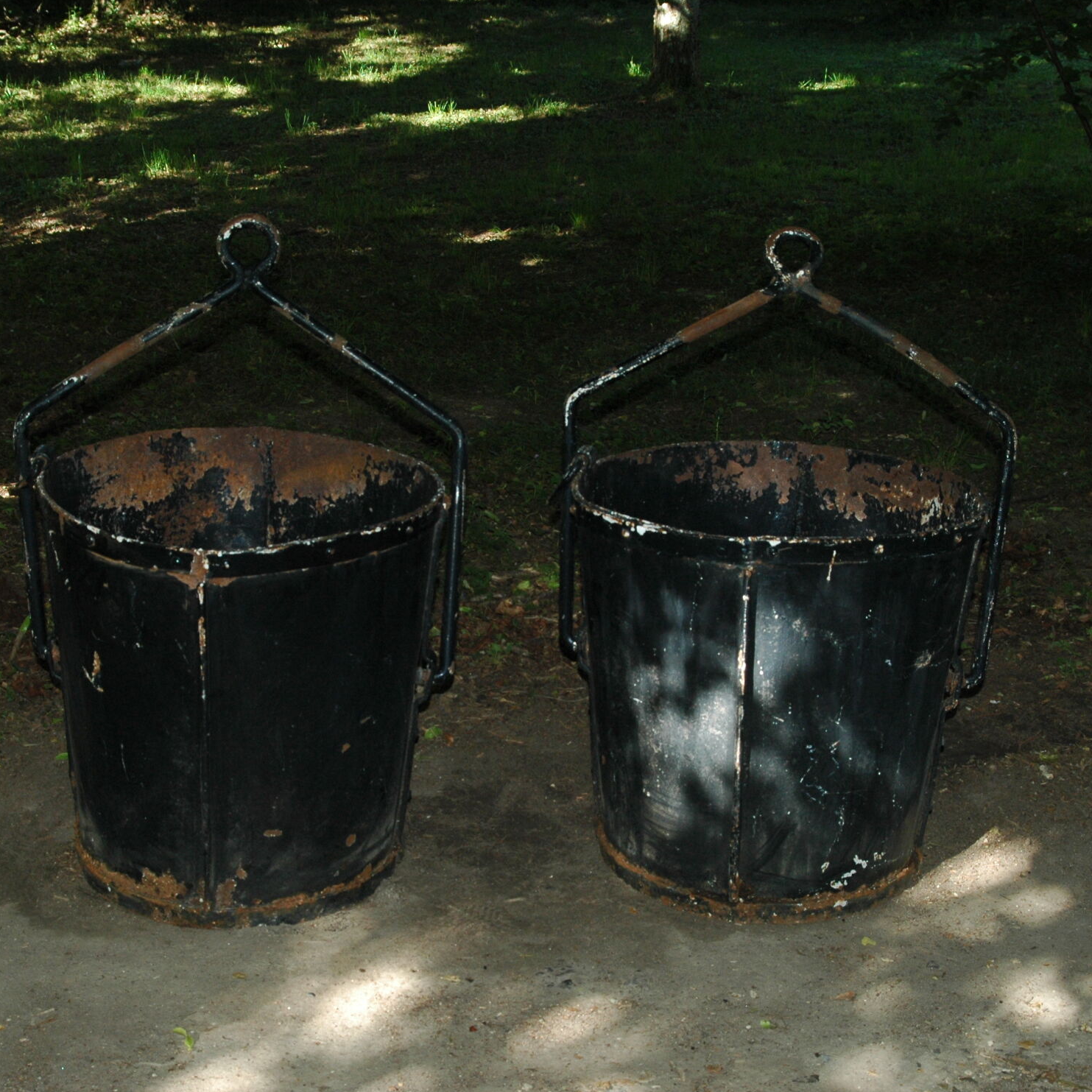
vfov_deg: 28.8
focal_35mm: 60
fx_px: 2129
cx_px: 492
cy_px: 546
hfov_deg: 28.8
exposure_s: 1/125
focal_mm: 31
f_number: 7.1
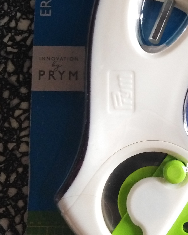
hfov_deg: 22.3
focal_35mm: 66
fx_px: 459
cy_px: 94
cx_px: 188
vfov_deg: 28.6
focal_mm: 3.46
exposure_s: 1/20
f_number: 2.2
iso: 485
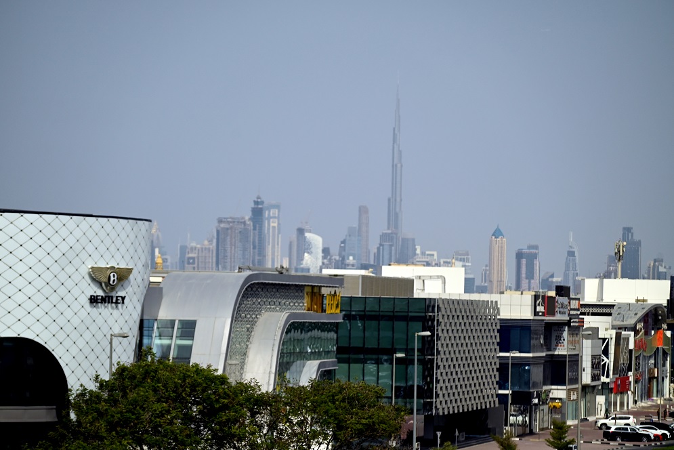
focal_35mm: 170
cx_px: 337
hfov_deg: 12.1
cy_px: 225
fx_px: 3184
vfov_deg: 8.1
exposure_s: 1/640
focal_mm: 170
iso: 400
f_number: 5
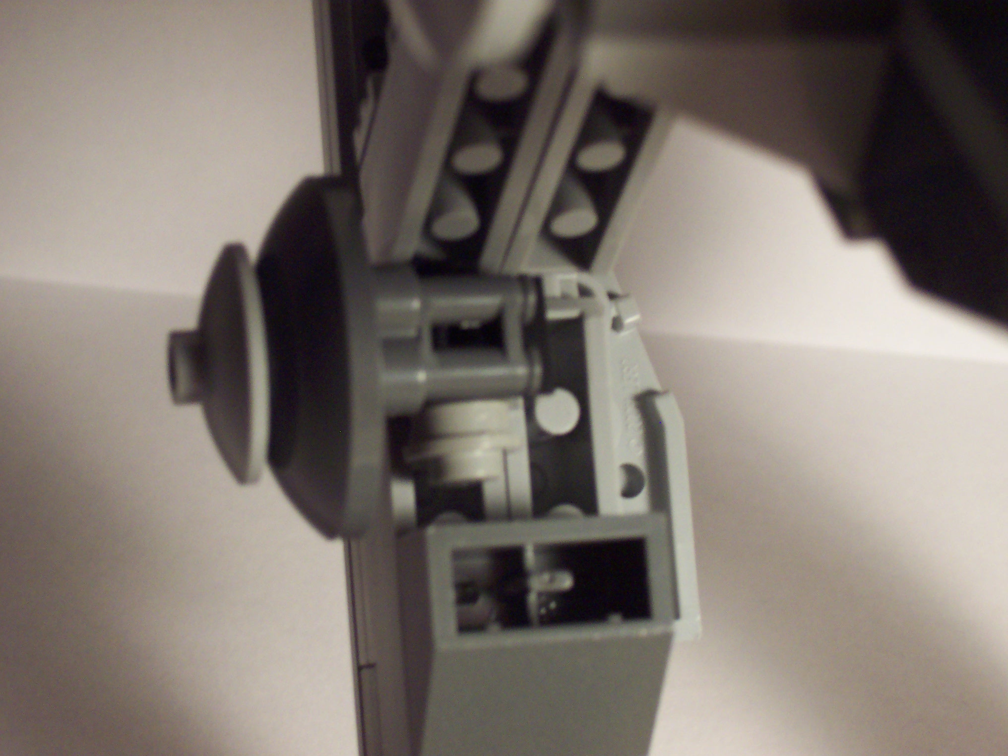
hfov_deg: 17.3
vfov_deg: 13.0
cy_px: 378
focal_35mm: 114
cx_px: 504
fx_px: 3320
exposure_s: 1/8
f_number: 4.8
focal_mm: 17.6
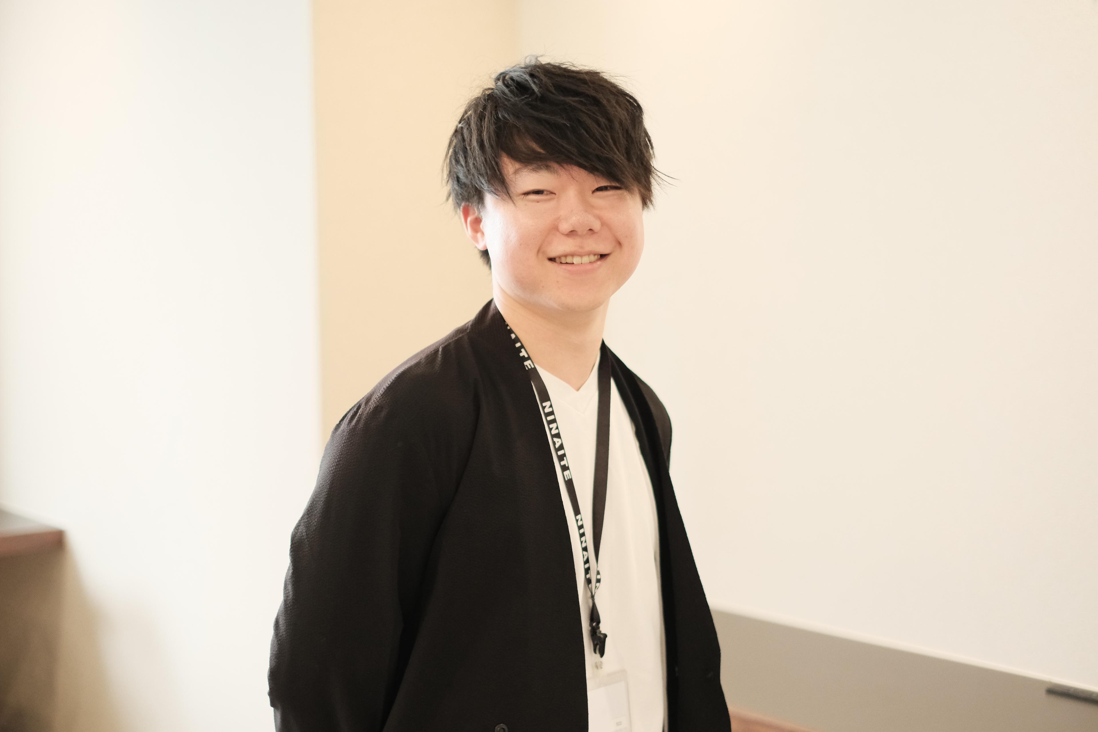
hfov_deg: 37.5
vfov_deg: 25.5
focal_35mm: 53
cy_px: 366
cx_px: 549
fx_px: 1616
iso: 2500
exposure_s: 1/500
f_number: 1.4
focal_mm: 35
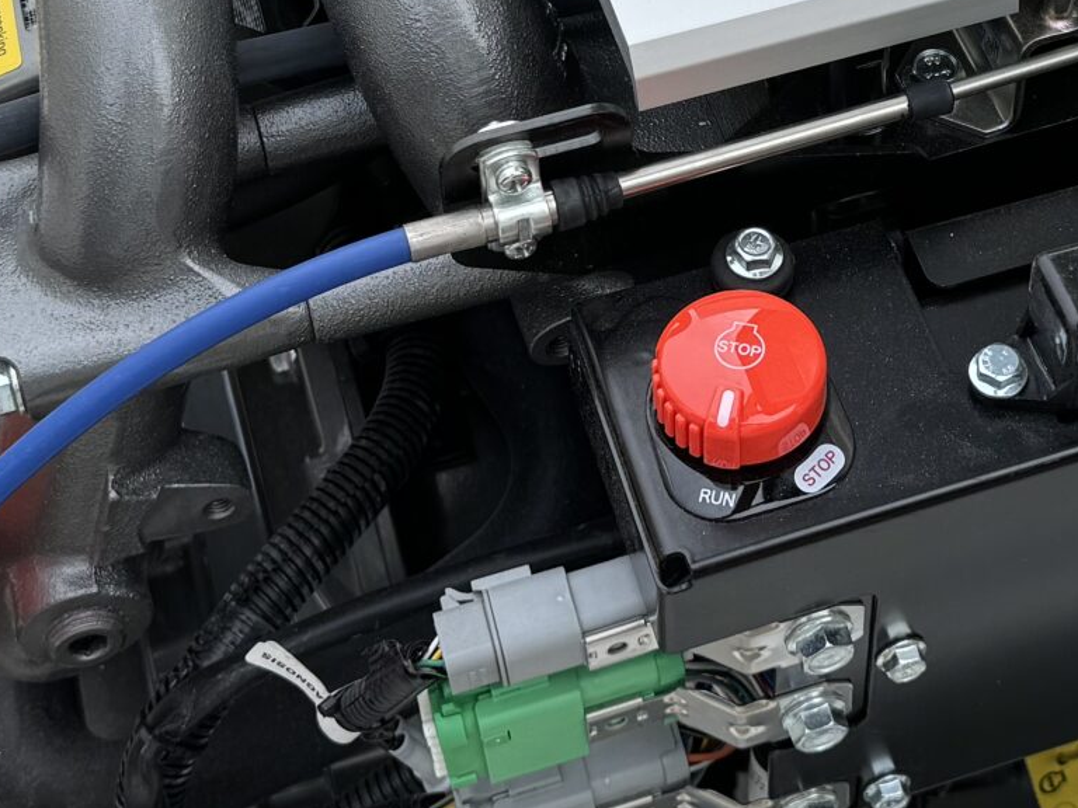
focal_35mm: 80
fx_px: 2491
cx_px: 769
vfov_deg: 18.0
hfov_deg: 24.2
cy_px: 7
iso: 80
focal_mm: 6.86
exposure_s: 1/925
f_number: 1.78
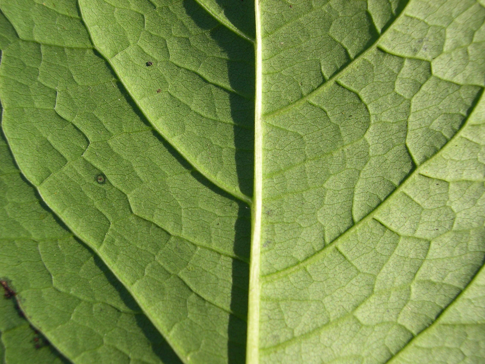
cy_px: 182
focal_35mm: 38
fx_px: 532
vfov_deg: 37.7
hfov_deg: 49.0
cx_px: 242
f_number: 7.6
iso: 100
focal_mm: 8
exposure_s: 1/137
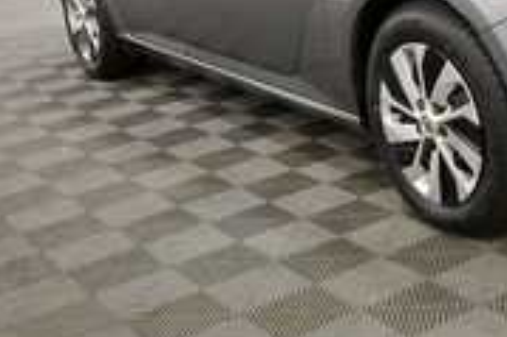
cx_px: 515
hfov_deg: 28.2
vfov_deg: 19.5
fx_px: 943
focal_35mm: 67
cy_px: -20
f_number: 5.6
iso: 1000
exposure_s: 1/125
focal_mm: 20
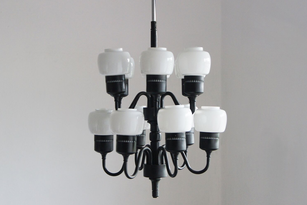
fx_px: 691
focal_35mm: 81
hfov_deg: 25.1
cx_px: 147
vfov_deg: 16.8
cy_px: 84
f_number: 5.6
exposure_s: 1/40
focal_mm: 40
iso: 400
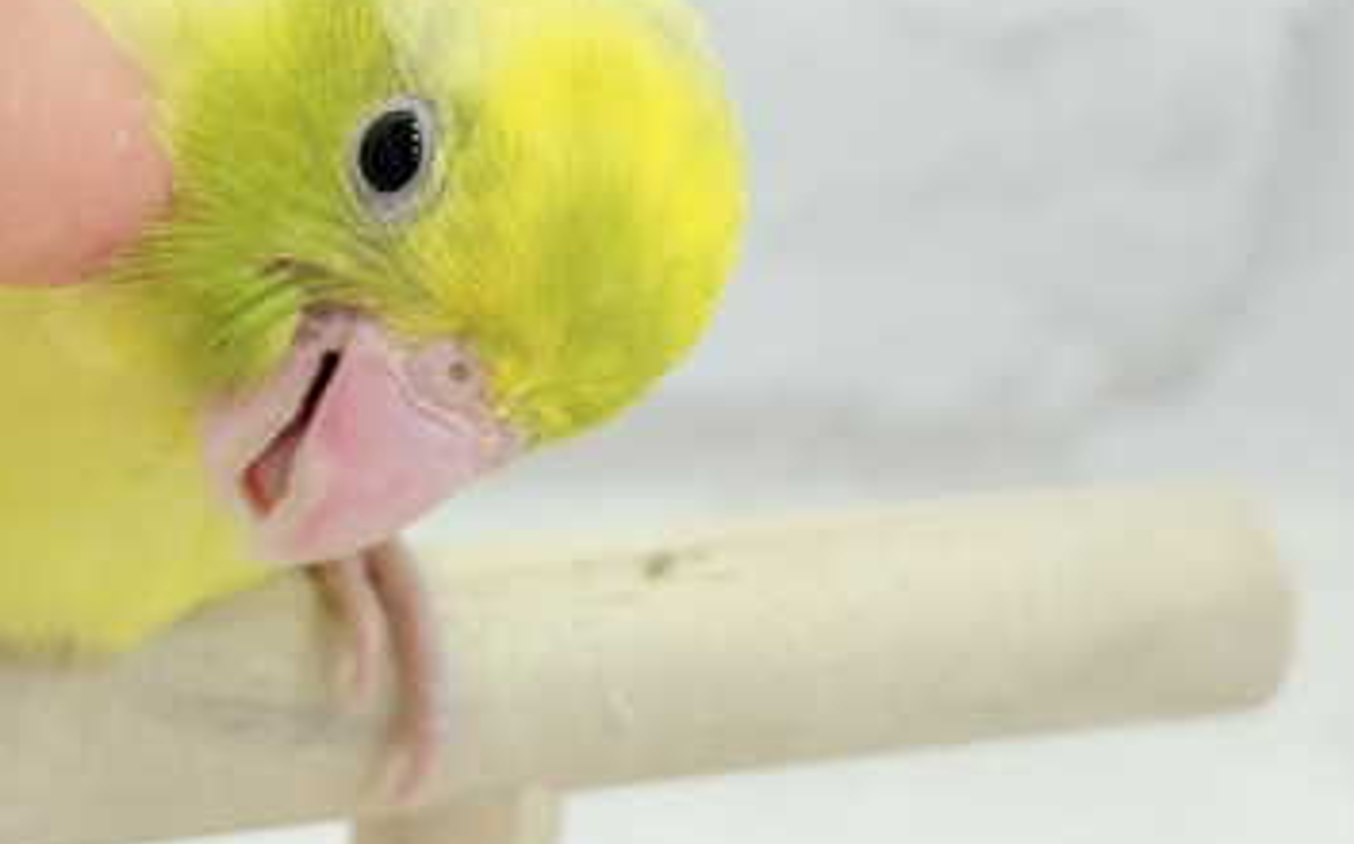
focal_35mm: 100
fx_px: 3687
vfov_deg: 13.0
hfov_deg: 20.8
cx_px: 602
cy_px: 130
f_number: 1.6
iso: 40
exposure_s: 1/50
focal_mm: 5.96
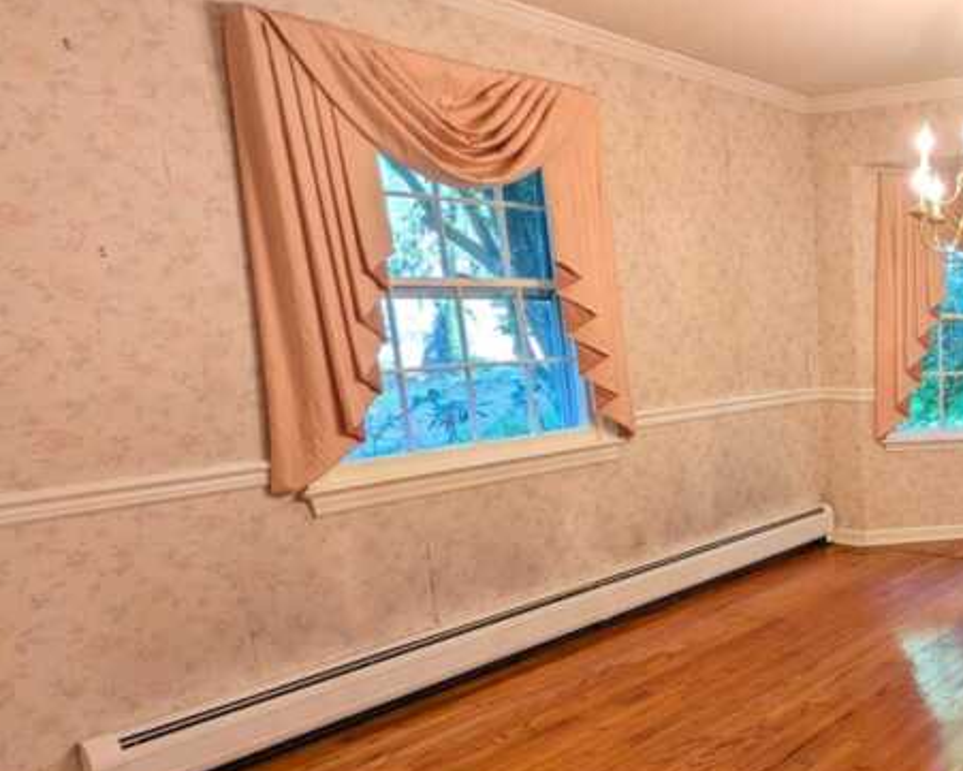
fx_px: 884
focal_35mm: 31
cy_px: 491
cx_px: 989
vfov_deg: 46.6
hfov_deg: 46.5
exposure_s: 1/50
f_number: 2.2
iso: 72
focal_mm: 1.83
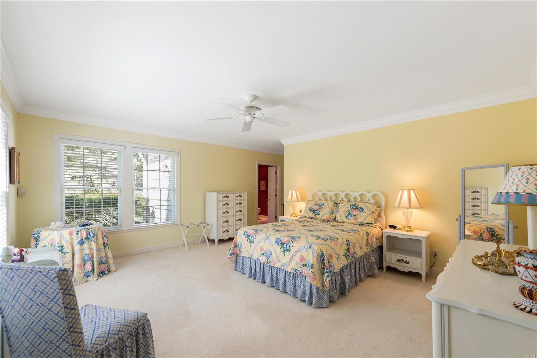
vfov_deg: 81.2
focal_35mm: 14
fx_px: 209
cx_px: 268
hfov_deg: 104.3
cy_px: 179
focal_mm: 14
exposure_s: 1/10
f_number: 8
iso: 100
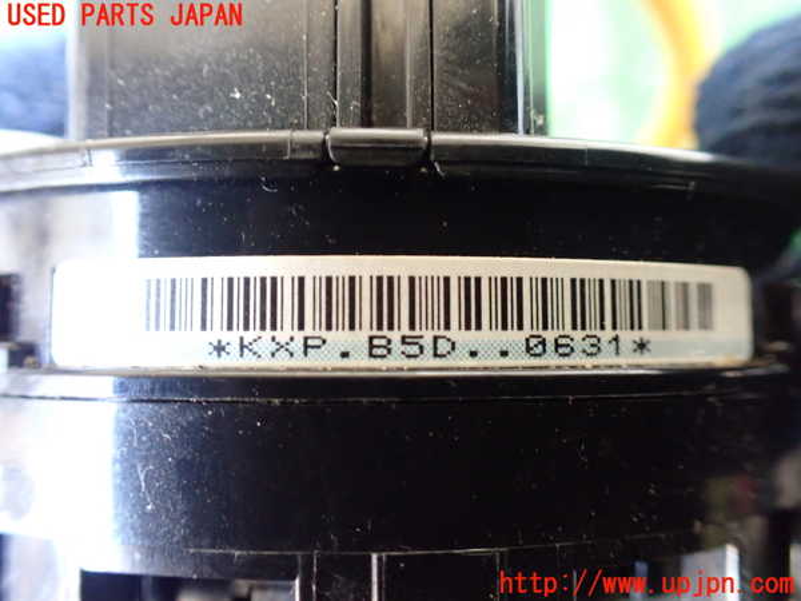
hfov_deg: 60.0
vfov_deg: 46.8
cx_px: 400
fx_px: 694
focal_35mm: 30
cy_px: 300
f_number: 2.3
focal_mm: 5.4
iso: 1000
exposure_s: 1/30
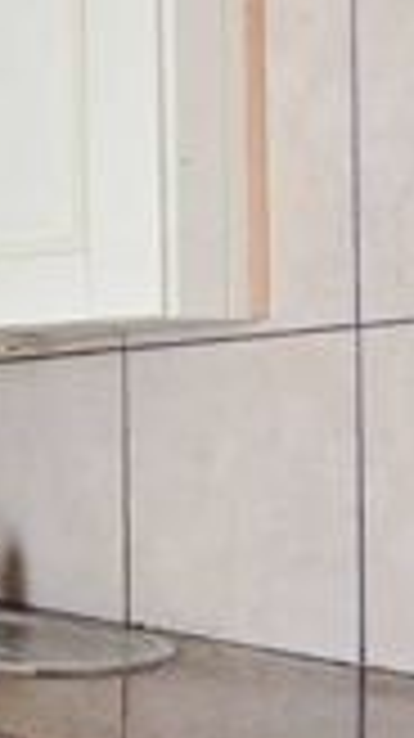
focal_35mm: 61
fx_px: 1193
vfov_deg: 34.2
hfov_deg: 15.8
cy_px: 464
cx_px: -394
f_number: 2.2
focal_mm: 2.2
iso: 80
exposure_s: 1/50
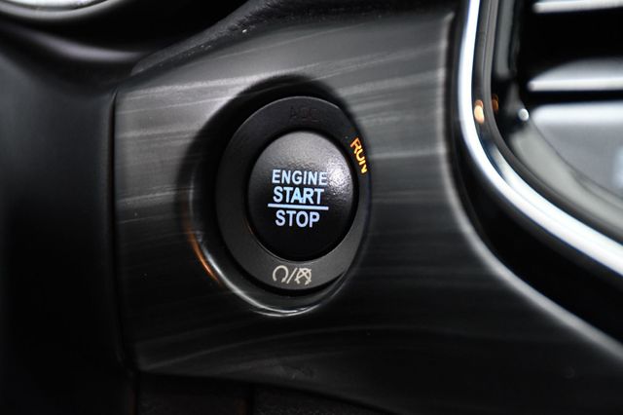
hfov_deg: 9.8
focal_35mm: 210
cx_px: 312
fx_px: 3632
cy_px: 208
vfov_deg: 6.5
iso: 2500
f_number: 5.6
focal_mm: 140
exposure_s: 1/30
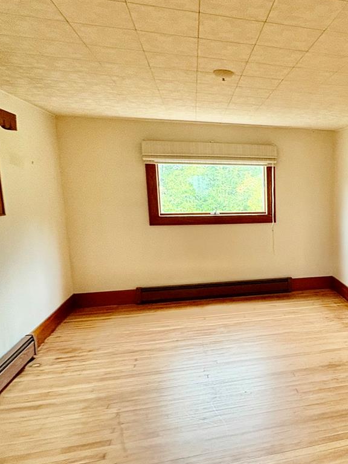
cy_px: 245
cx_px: 309
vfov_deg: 63.4
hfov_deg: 45.4
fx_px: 375
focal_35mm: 28
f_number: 2.2
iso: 250
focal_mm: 2.22
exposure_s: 1/60
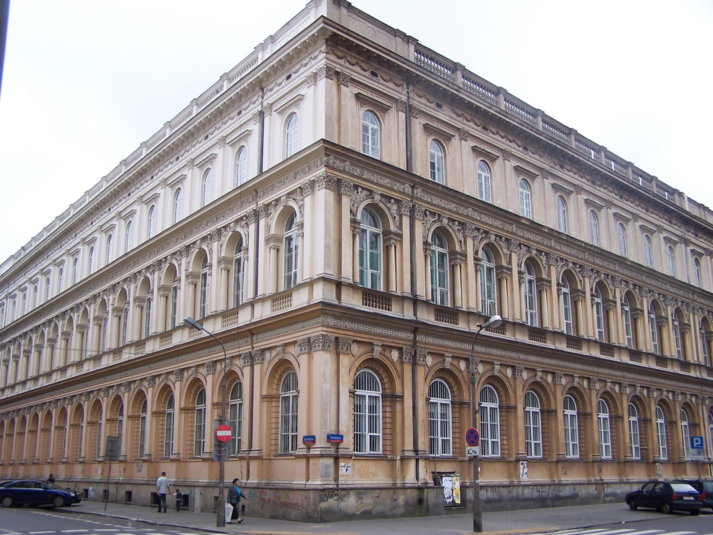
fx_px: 783
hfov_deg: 49.0
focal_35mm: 38
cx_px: 356
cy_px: 268
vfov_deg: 37.7
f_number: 2.8
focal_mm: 6.3
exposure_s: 1/350
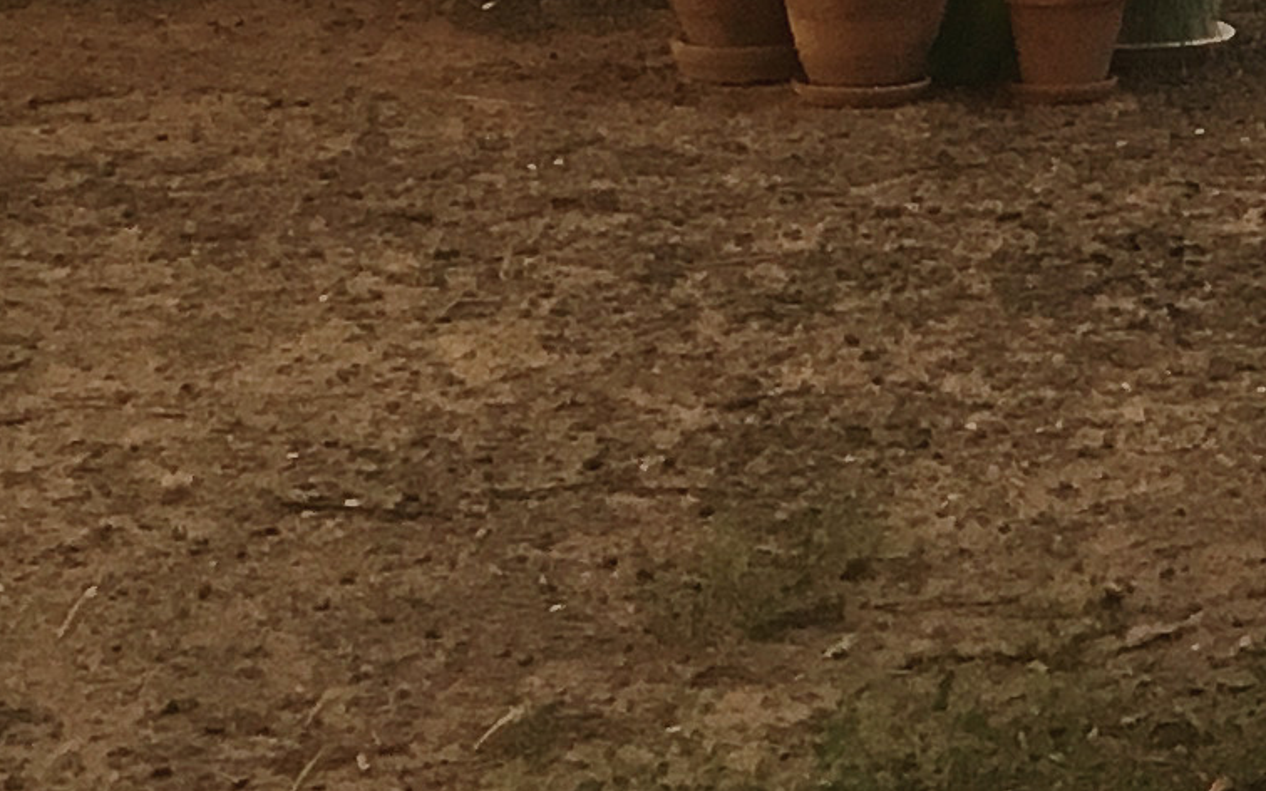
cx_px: 1949
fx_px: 5657
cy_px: -1708
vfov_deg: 7.0
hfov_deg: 12.1
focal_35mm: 164
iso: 64
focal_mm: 4.15
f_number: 2.2
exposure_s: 1/30
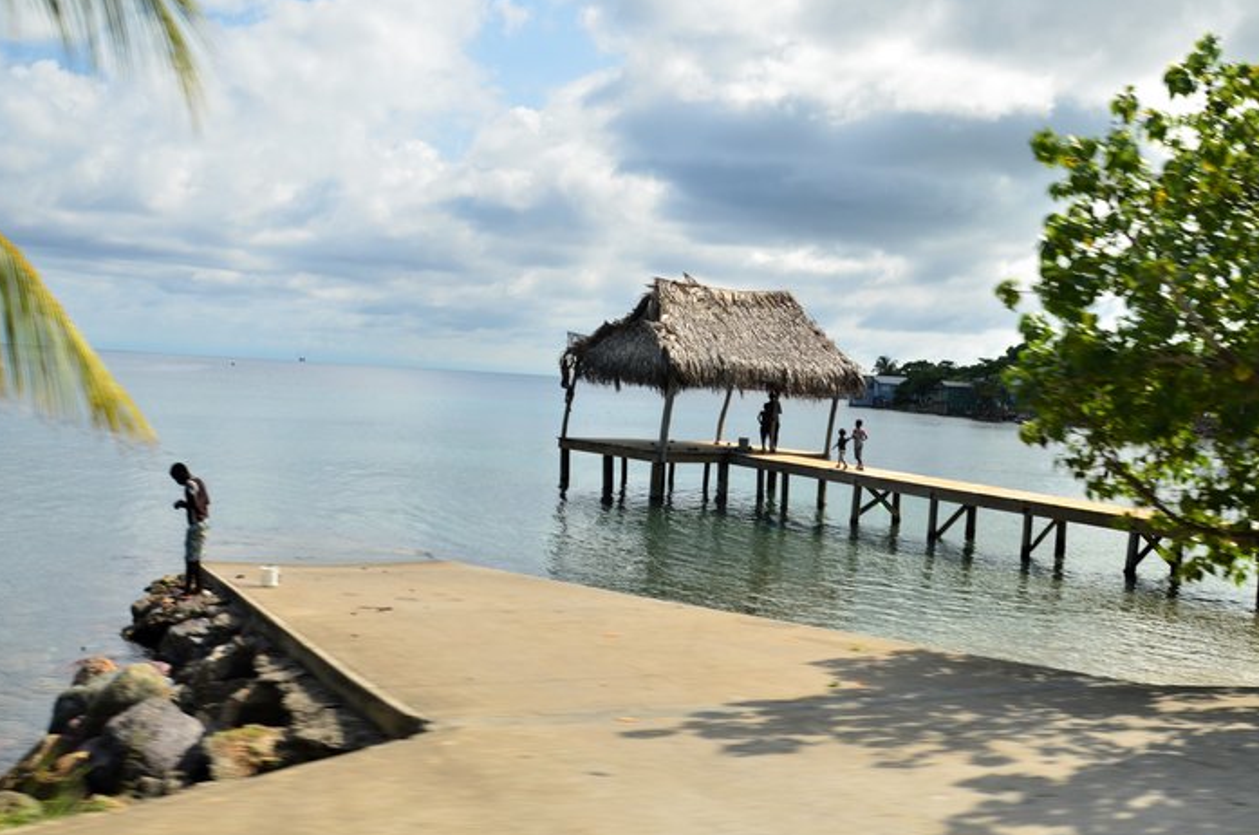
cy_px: 387
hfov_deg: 60.3
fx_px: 1082
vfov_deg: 42.1
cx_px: 683
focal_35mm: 31
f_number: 10
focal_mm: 18
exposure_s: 1/200
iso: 250
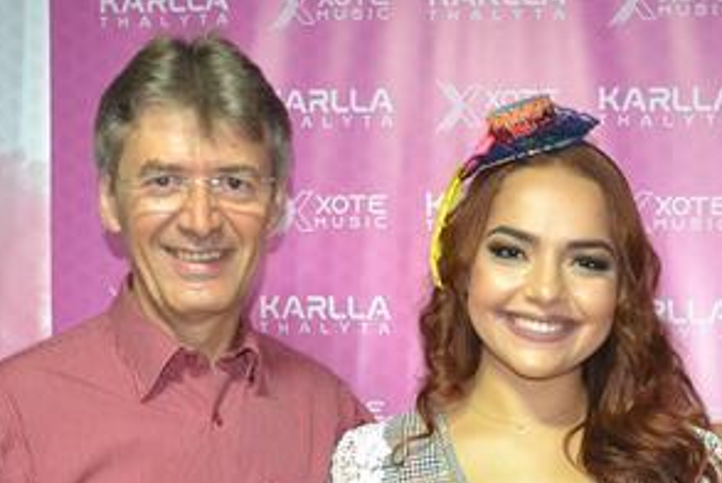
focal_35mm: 72
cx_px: 456
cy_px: 506
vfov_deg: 18.4
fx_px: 1445
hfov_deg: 27.9
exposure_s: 1/60
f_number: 3.8
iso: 2800
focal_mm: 22
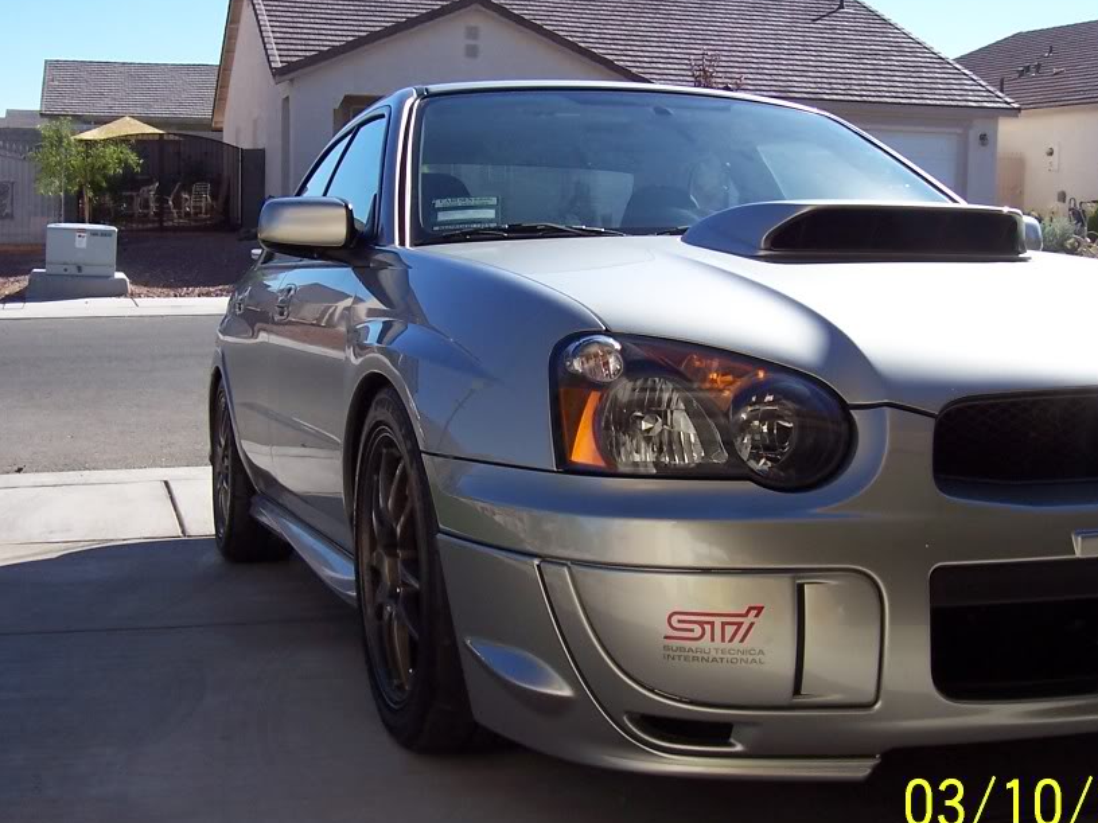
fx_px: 1523
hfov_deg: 39.7
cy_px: 367
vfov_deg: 30.2
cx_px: 537
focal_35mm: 48
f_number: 5.6
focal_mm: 5.6
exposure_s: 1/350
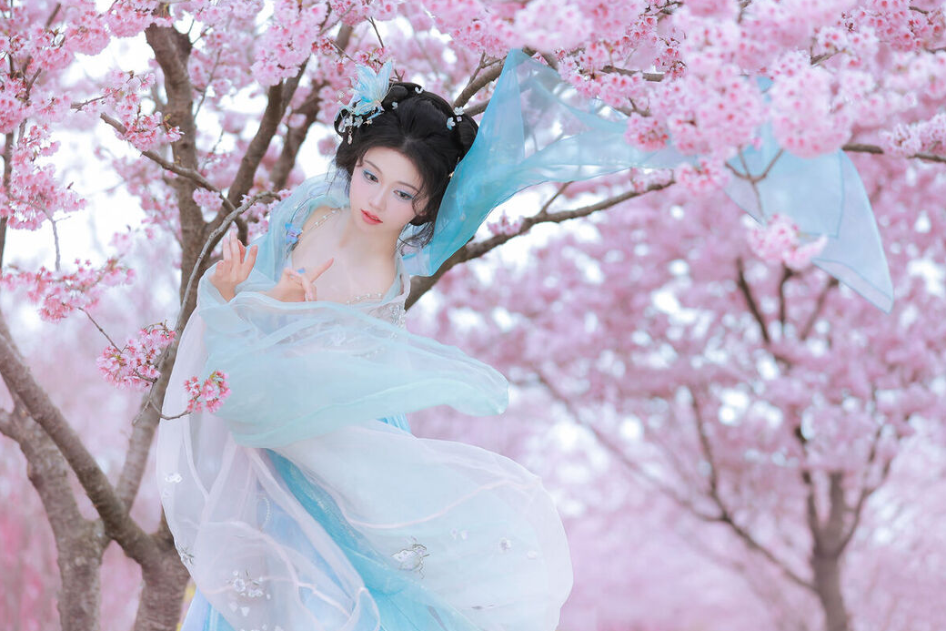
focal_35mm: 103
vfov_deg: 13.3
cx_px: 475
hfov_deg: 19.8
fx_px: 2706
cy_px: 315
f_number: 2.8
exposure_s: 1/400
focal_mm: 102
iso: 250
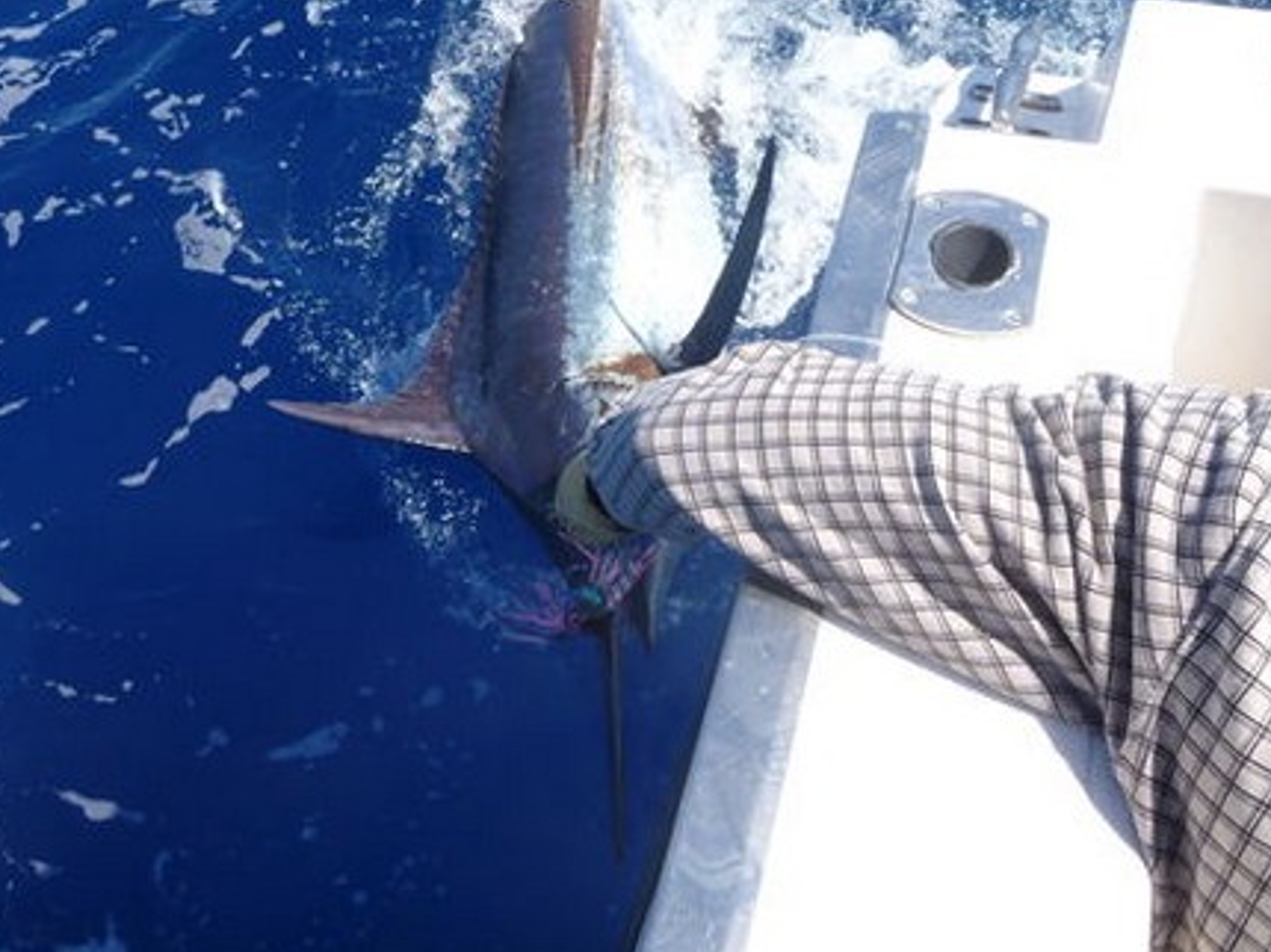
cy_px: 263
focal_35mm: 41
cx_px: 440
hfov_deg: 45.2
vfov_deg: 34.5
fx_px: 1505
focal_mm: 4.9
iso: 100
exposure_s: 1/500
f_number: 3.3
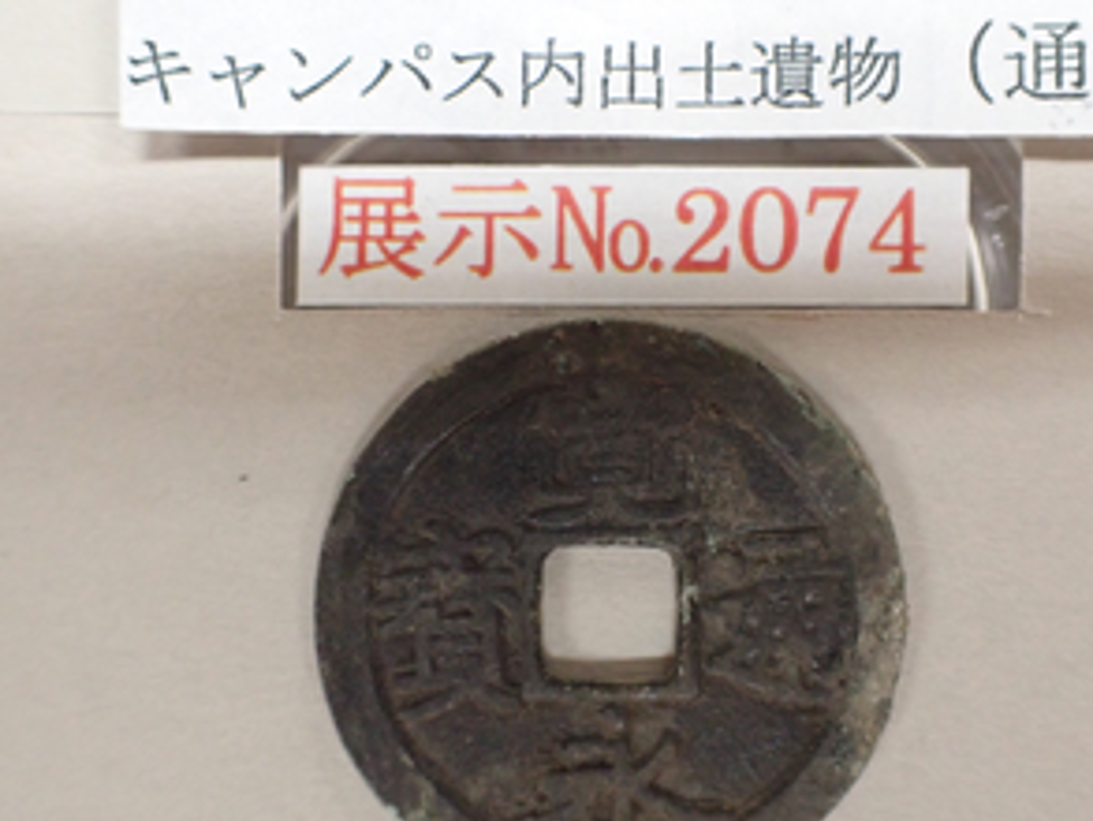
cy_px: 399
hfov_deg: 45.6
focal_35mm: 41
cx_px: 627
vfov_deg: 35.2
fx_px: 1295
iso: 800
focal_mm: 5.4
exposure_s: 1/125
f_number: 2.3
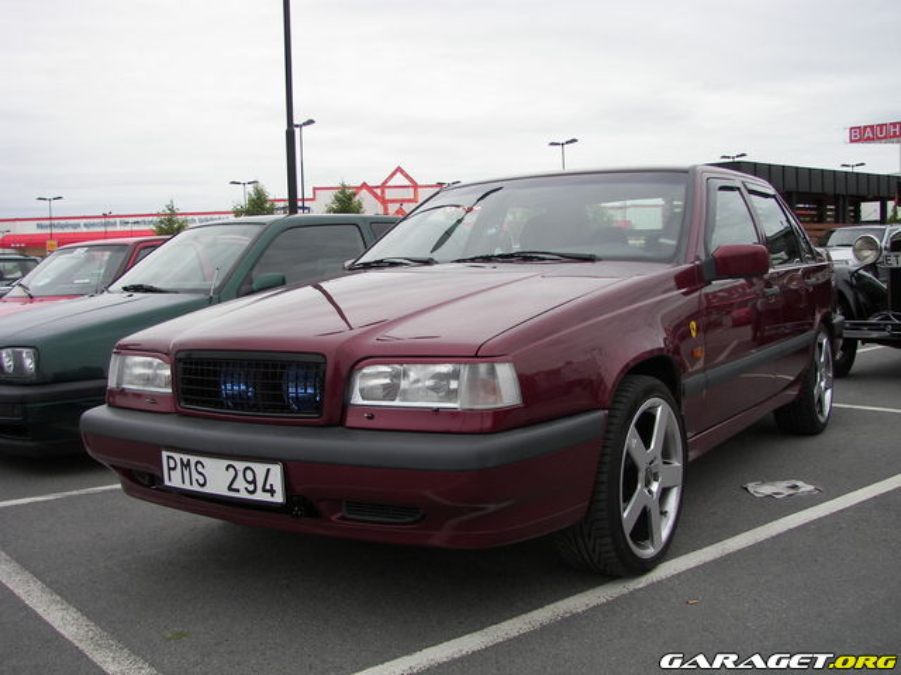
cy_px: 338
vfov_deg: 39.7
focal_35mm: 36
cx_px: 450
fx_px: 937
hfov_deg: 51.4
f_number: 2.8
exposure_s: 1/100
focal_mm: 6
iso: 64
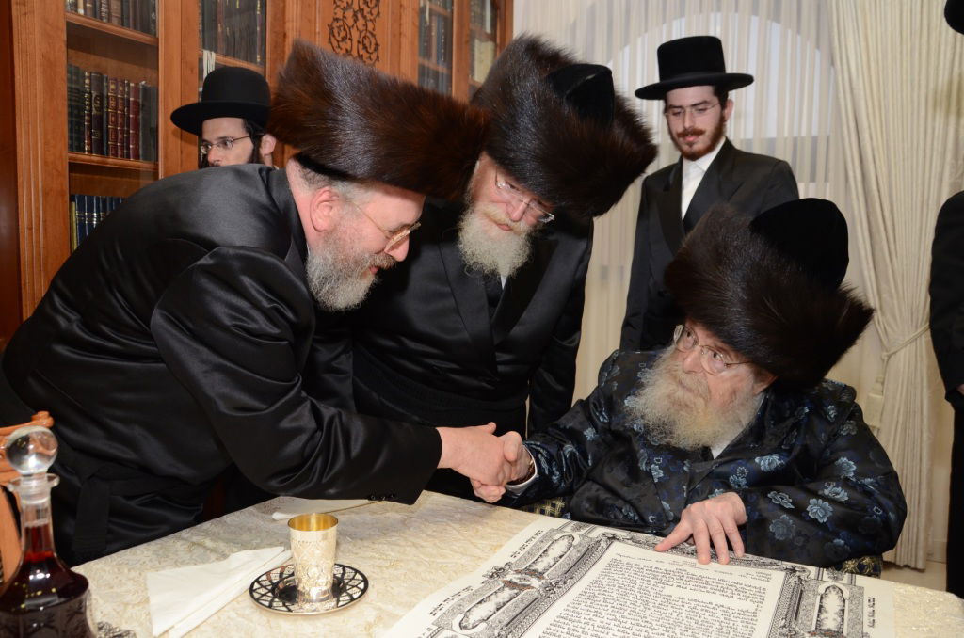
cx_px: 482
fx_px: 721
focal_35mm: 27
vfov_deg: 47.7
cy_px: 319
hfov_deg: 67.5
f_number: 5.6
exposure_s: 1/60
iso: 800
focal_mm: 18
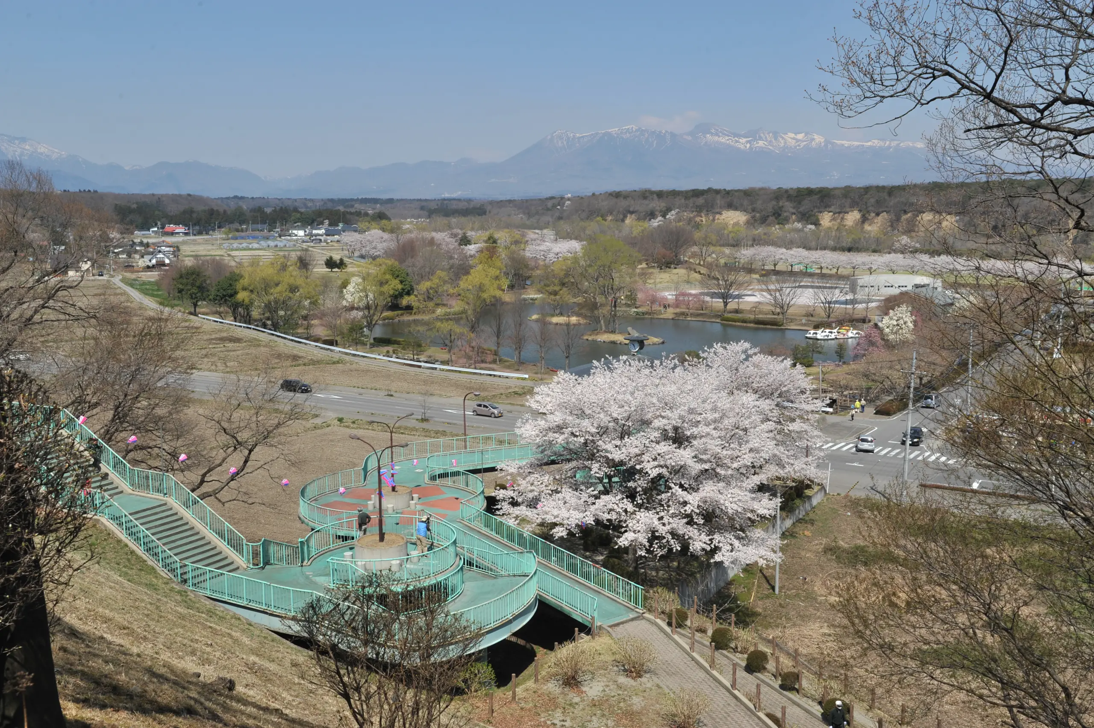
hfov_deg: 54.5
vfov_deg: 37.8
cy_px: 364
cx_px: 547
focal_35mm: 35
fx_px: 1063
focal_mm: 35
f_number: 16
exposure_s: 1/160
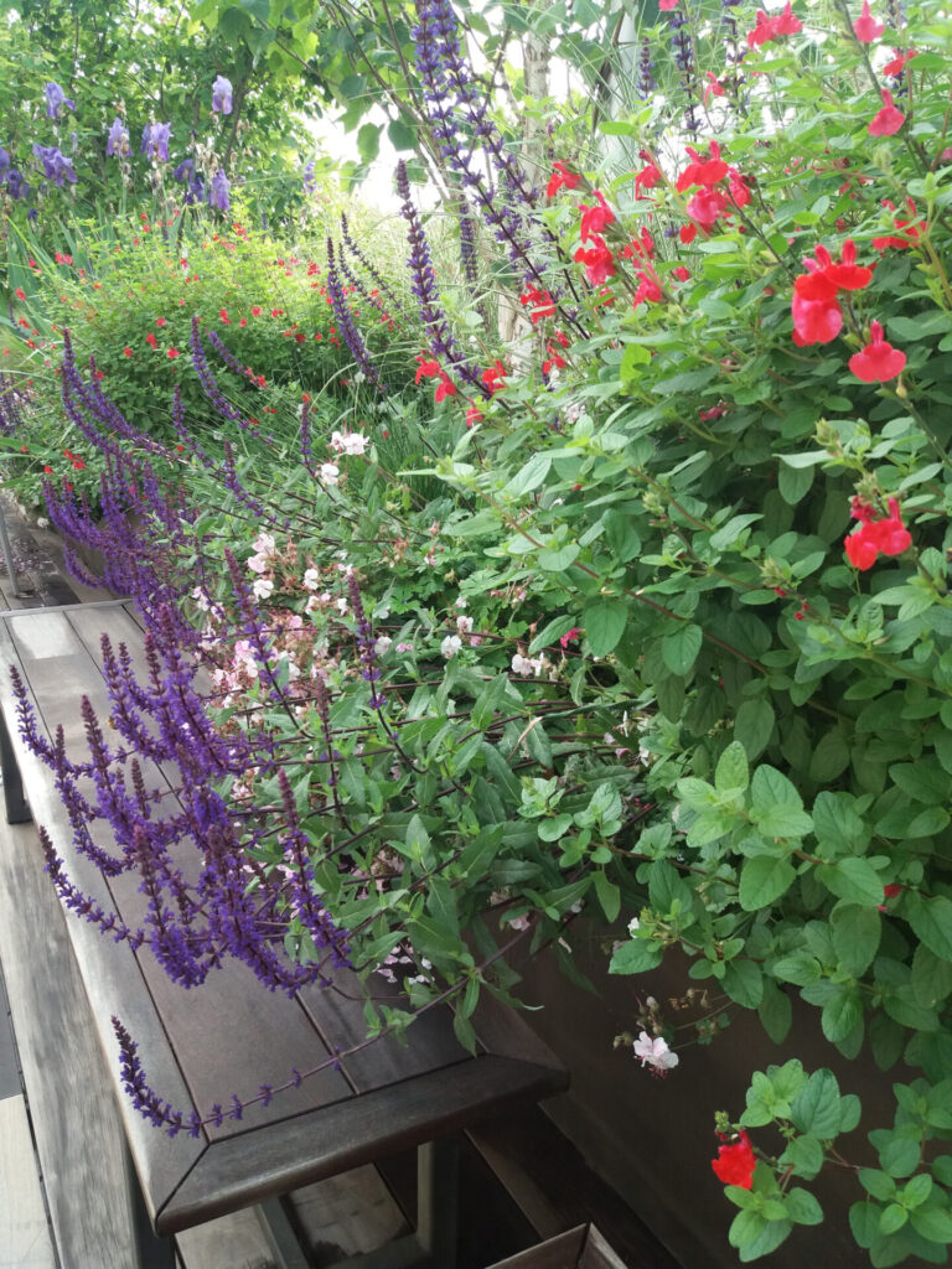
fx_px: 1027
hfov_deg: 49.7
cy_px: 634
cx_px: 476
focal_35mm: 28
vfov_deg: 63.4
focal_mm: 3.7
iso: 64
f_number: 1.9
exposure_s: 1/132
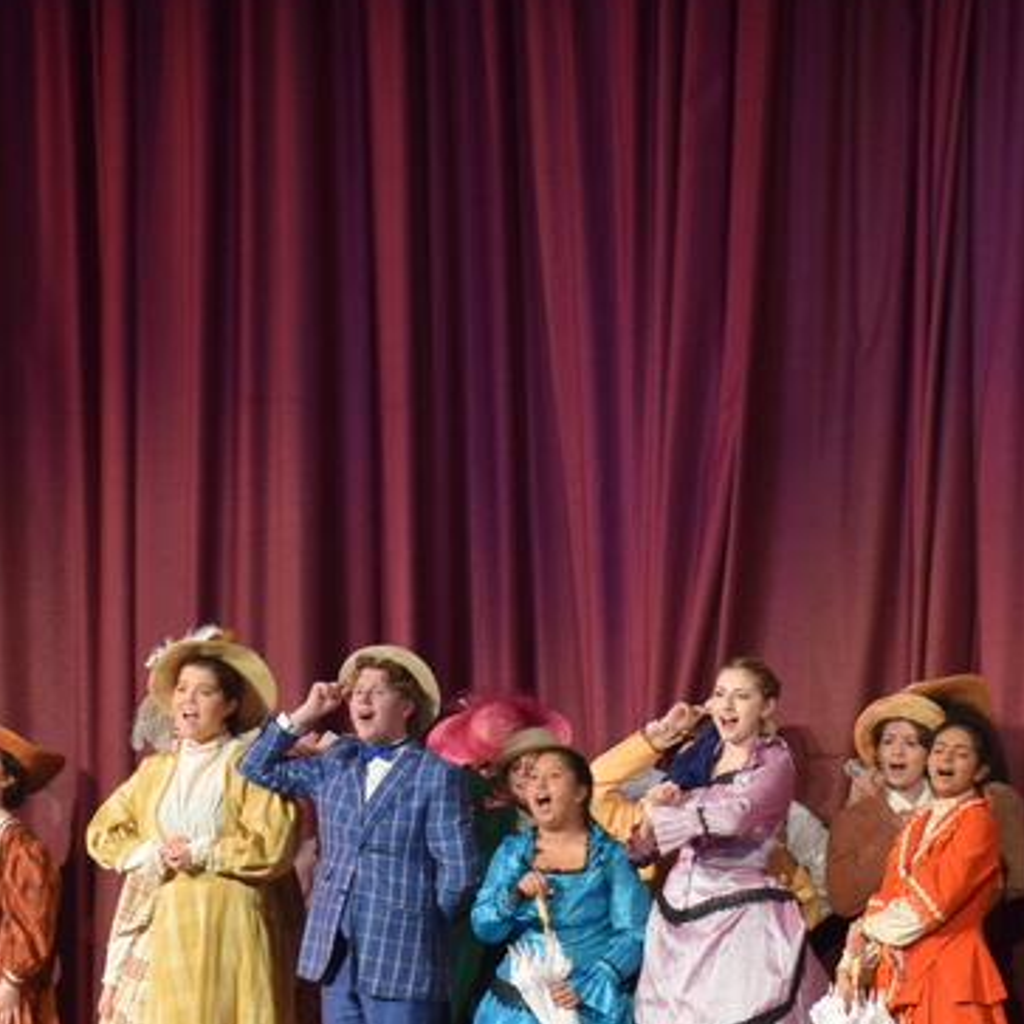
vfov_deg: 11.0
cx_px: 776
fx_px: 5294
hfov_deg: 11.0
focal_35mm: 158
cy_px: 724
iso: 900
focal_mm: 45
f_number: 4.5
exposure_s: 1/60
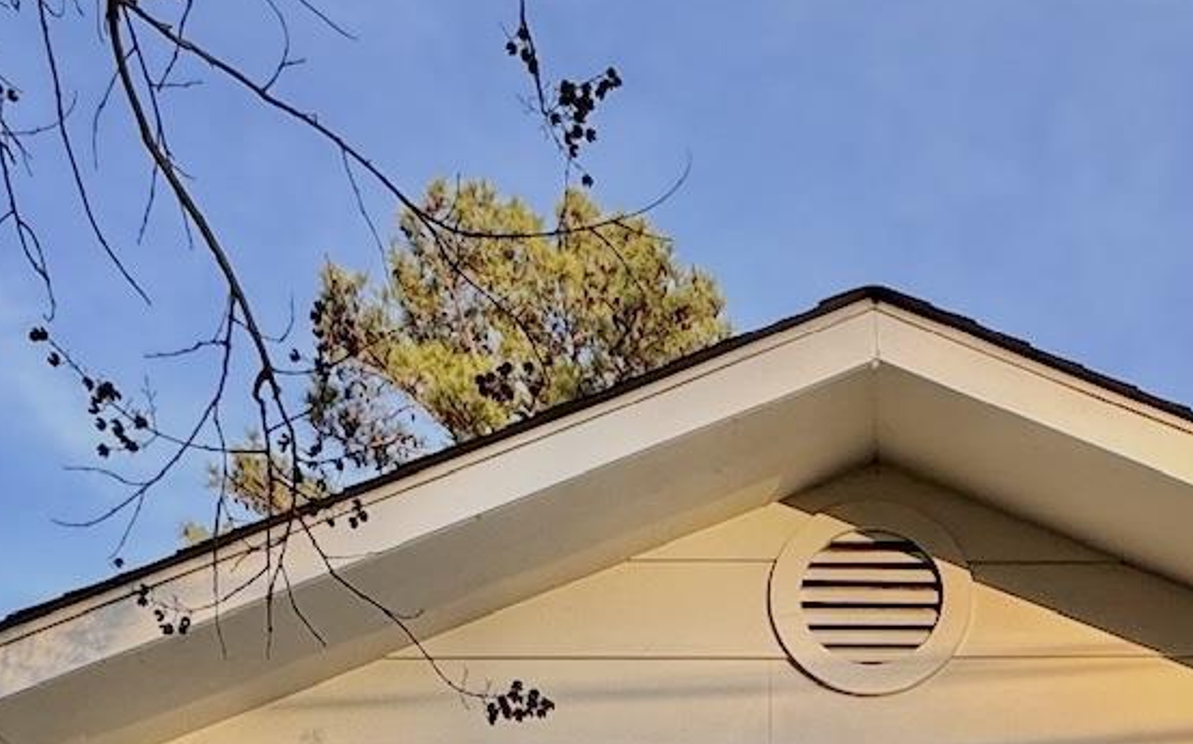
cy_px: 1436
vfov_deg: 17.6
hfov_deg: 36.0
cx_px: 900
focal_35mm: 55
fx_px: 1787
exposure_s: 1/250
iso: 40
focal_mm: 2.22
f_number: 2.2
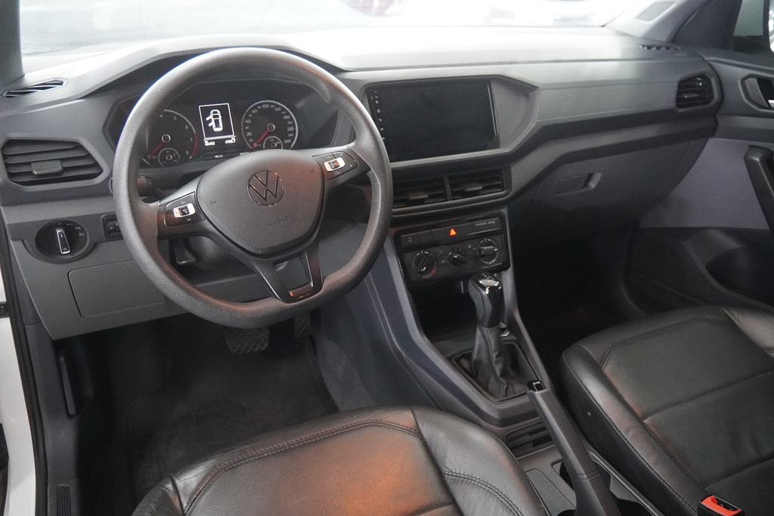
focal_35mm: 30
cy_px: 258
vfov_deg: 43.6
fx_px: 645
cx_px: 387
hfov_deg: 61.9
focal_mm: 20
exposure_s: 1/60
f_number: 2.8
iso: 6400
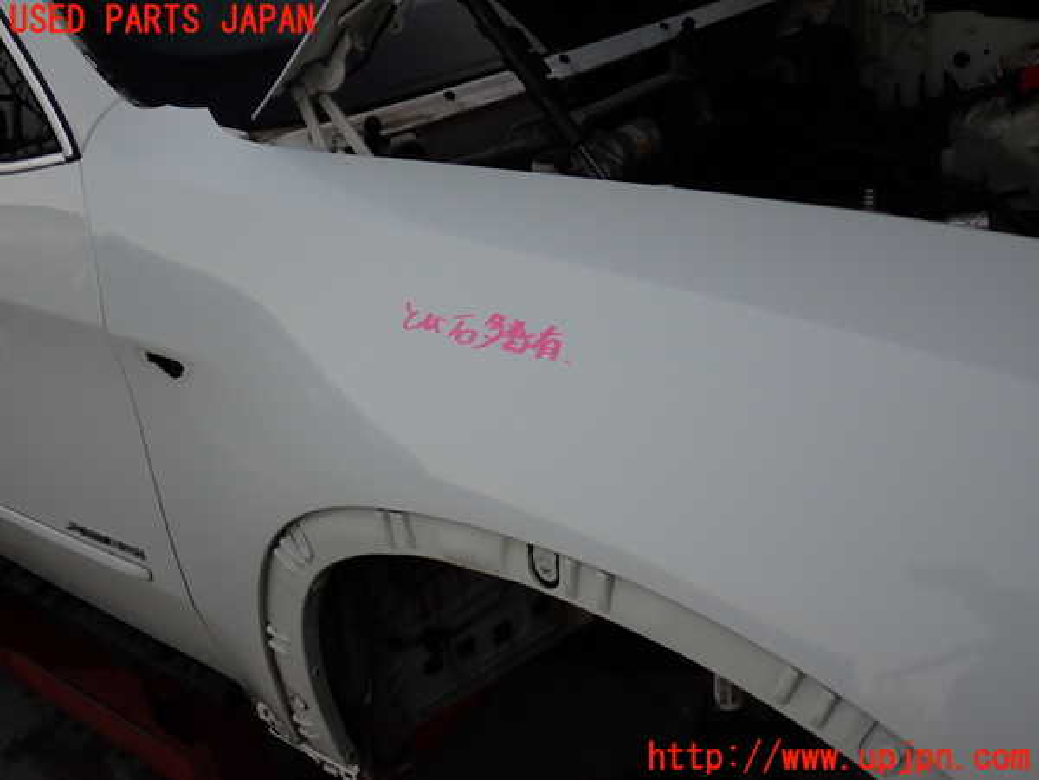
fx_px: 1081
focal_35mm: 36
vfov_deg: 39.7
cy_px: 390
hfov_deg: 51.4
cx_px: 520
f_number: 2.5
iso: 100
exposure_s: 1/80
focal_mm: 6.37
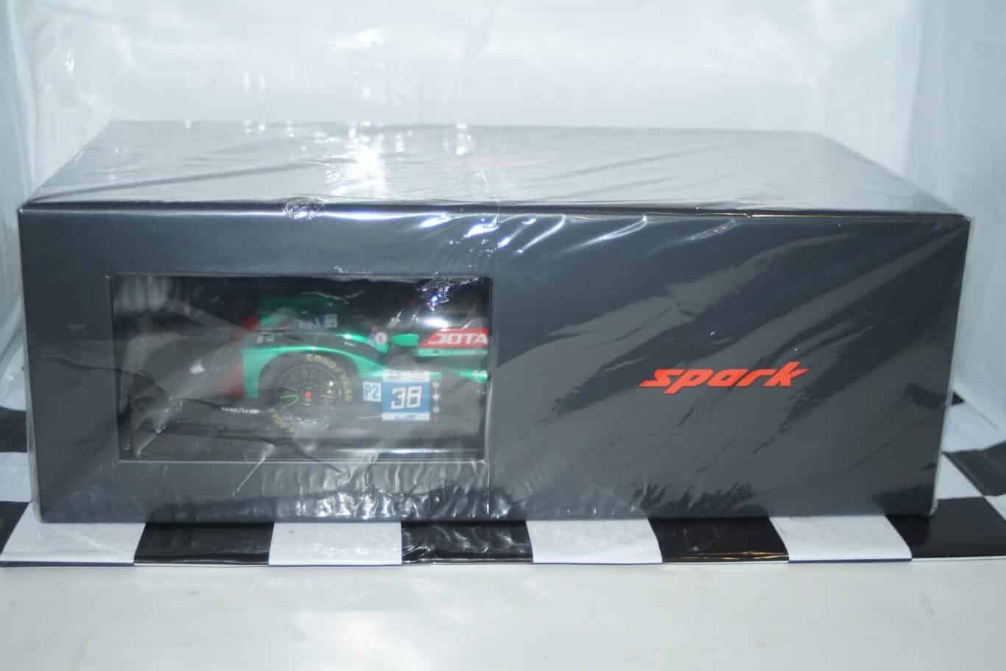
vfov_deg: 29.9
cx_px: 503
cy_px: 336
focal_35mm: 45
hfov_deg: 43.6
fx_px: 1258
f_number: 4
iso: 400
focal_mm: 30
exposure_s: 1/100
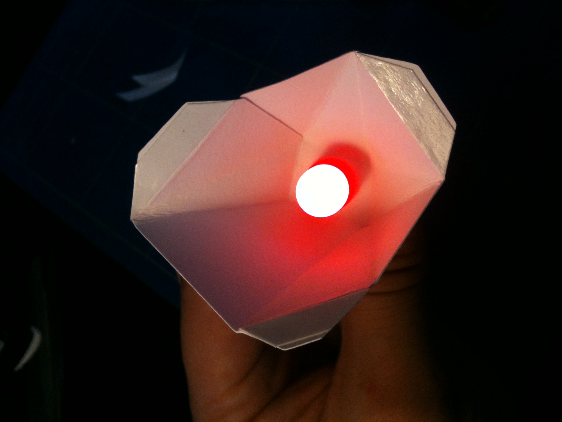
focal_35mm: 35
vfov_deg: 40.7
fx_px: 568
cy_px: 211
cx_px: 281
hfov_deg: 52.6
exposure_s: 1/60
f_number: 2.8
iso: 80
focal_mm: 3.85
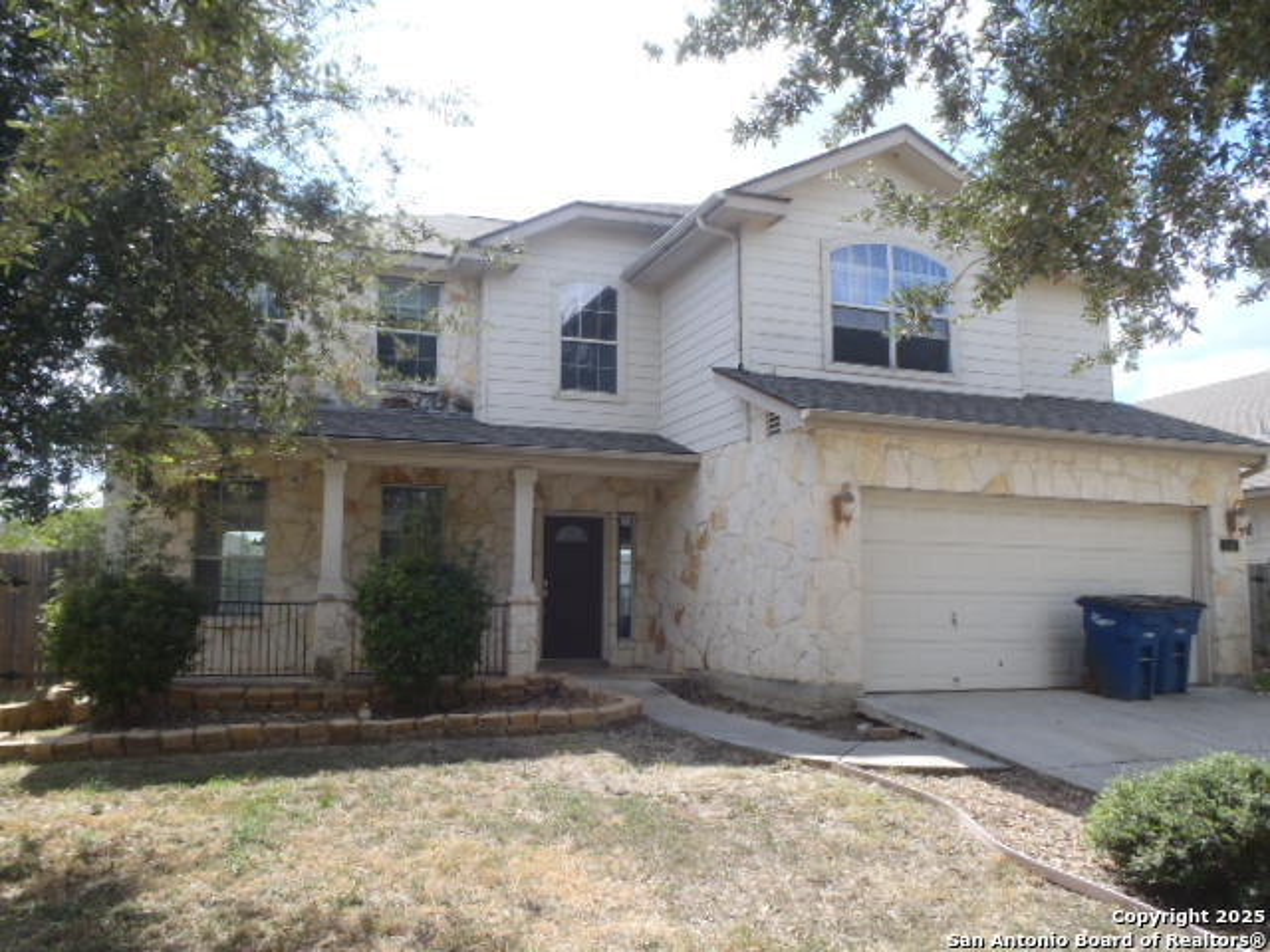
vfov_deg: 49.7
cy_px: 476
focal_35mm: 28
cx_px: 635
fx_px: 1027
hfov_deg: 63.4
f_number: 3.9
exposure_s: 1/250
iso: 80
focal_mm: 5
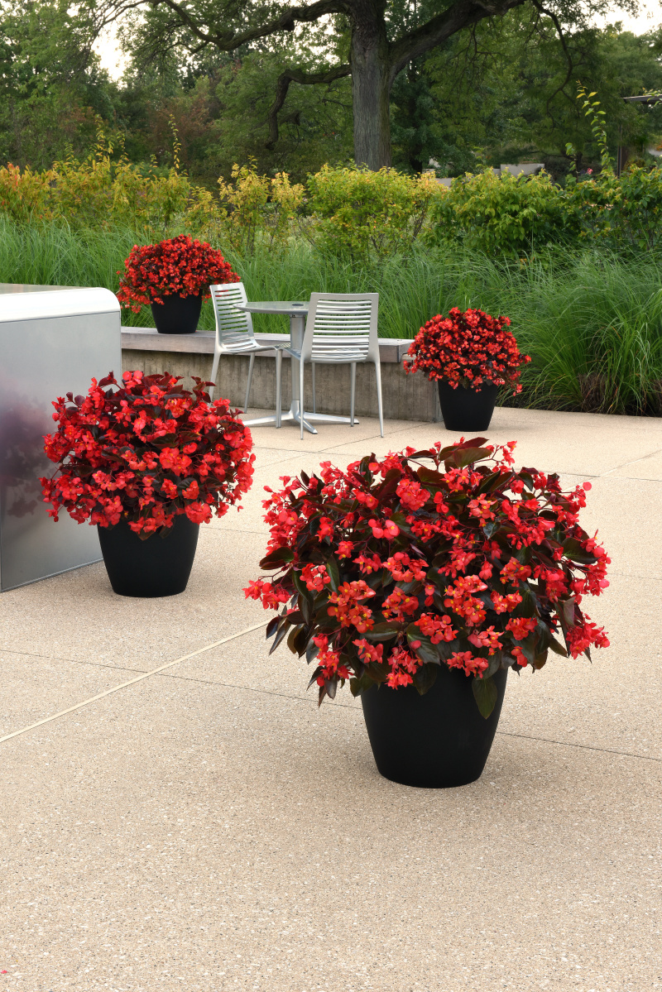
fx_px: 1654
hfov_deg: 22.6
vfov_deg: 33.4
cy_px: 496
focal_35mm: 60
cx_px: 331
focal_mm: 60
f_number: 22
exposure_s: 1/30
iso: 400
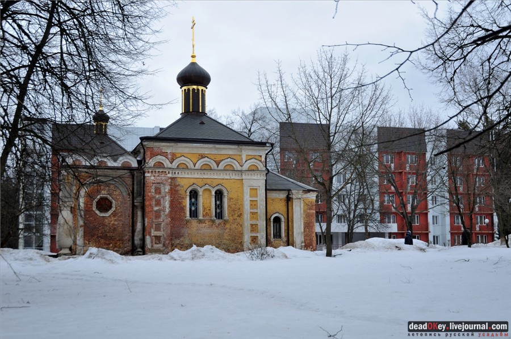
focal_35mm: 52
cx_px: 256
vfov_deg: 25.7
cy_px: 170
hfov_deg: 37.9
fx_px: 744
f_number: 7.1
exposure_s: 1/320
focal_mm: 35
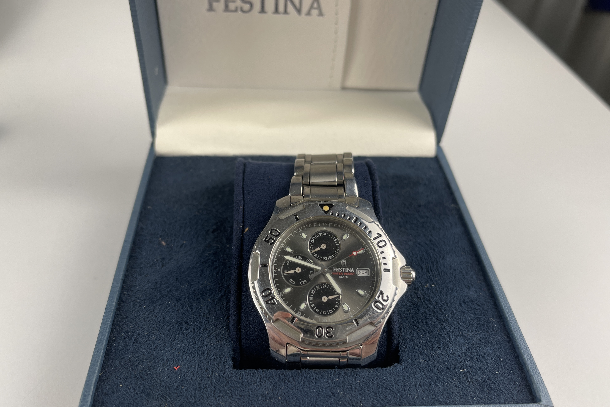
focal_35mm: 27
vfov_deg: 47.8
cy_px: 233
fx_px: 457
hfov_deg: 67.4
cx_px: 301
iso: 32
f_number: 1.6
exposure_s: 1/115
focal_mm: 5.1
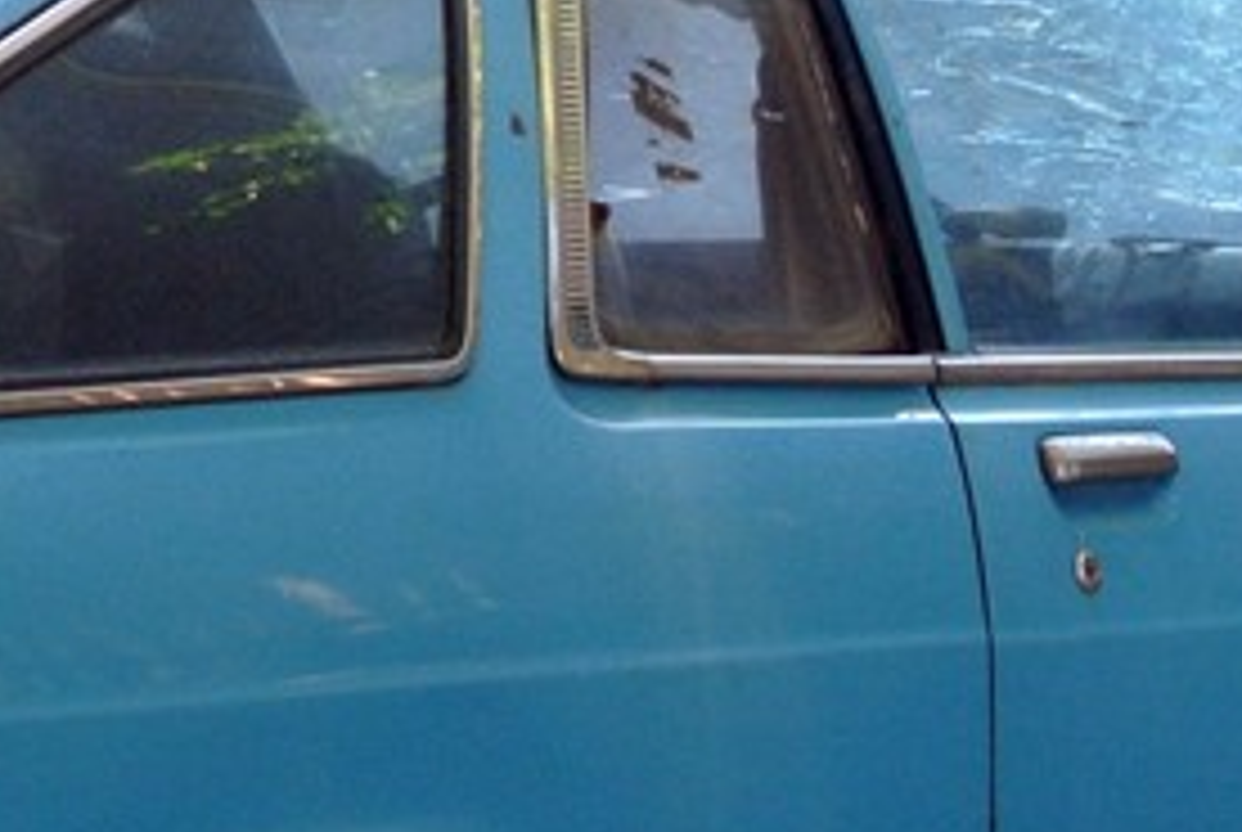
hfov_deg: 9.2
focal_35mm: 222
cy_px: 355
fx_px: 7671
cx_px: 104
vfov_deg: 6.2
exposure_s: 1/60
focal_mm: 18.9
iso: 160
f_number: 4.8
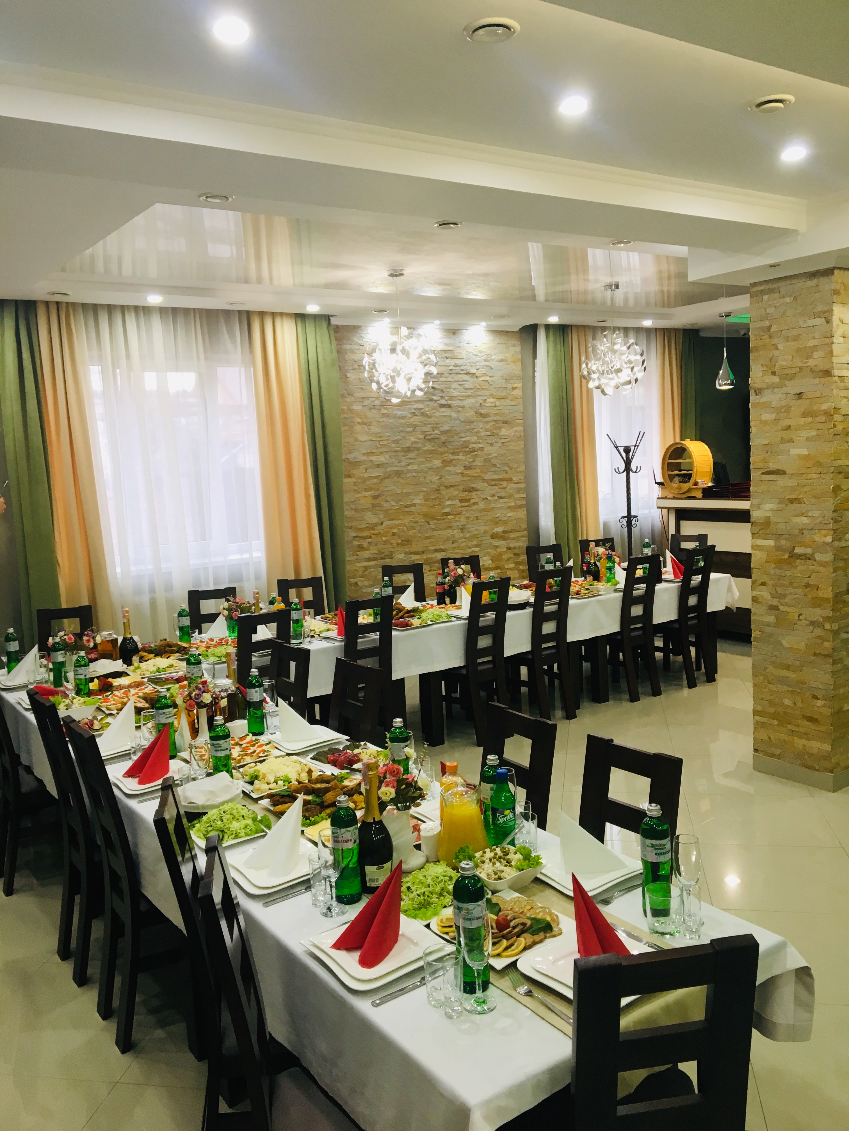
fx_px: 948
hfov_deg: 48.2
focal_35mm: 29
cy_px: 566
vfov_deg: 61.7
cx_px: 424
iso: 80
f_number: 2.2
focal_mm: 4.15
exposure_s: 1/33
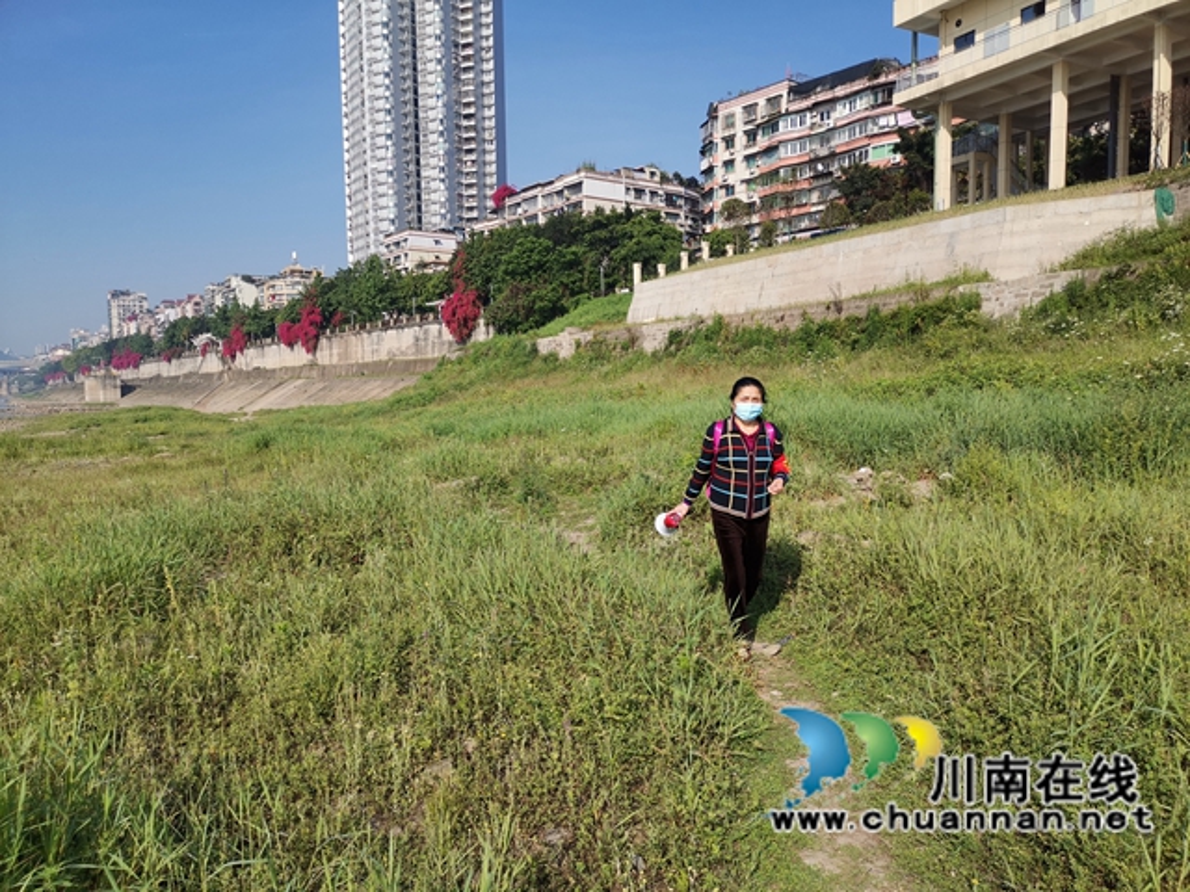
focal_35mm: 26
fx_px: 894
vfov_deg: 53.1
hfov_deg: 67.3
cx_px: 595
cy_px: 446
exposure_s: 1/1479
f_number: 1.8
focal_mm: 5.5
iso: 50
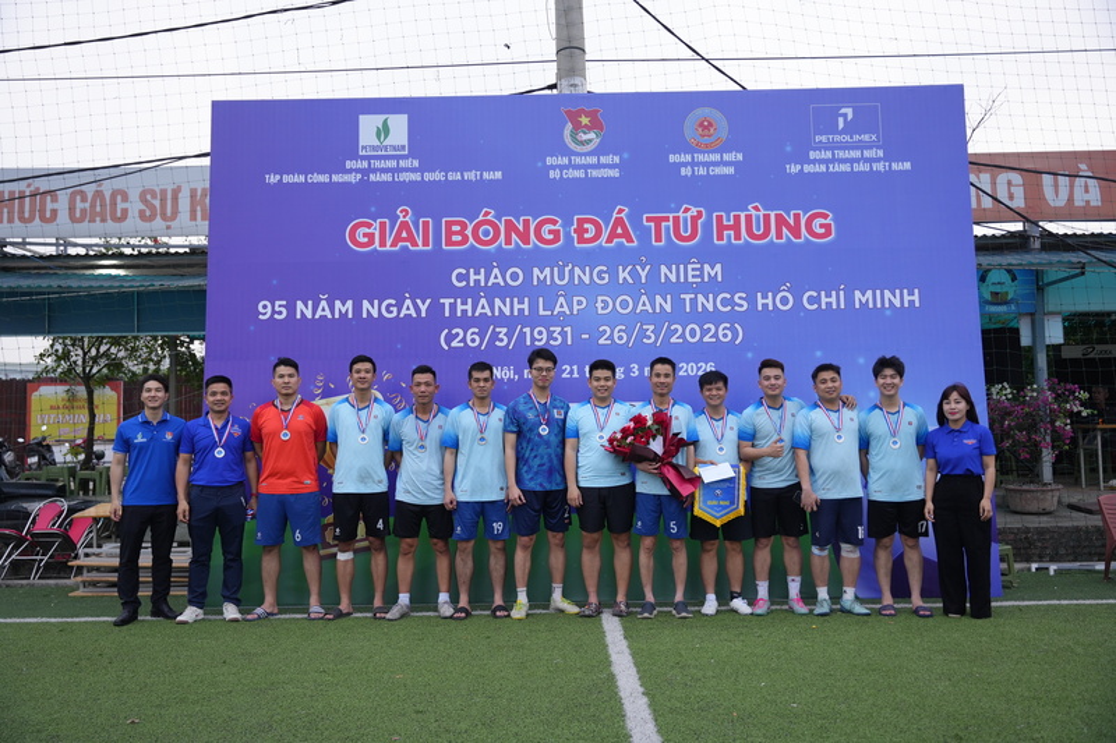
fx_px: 989
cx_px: 558
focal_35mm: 32
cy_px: 372
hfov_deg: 58.9
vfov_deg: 41.2
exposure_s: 1/200
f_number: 3.2
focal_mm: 31.9
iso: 320
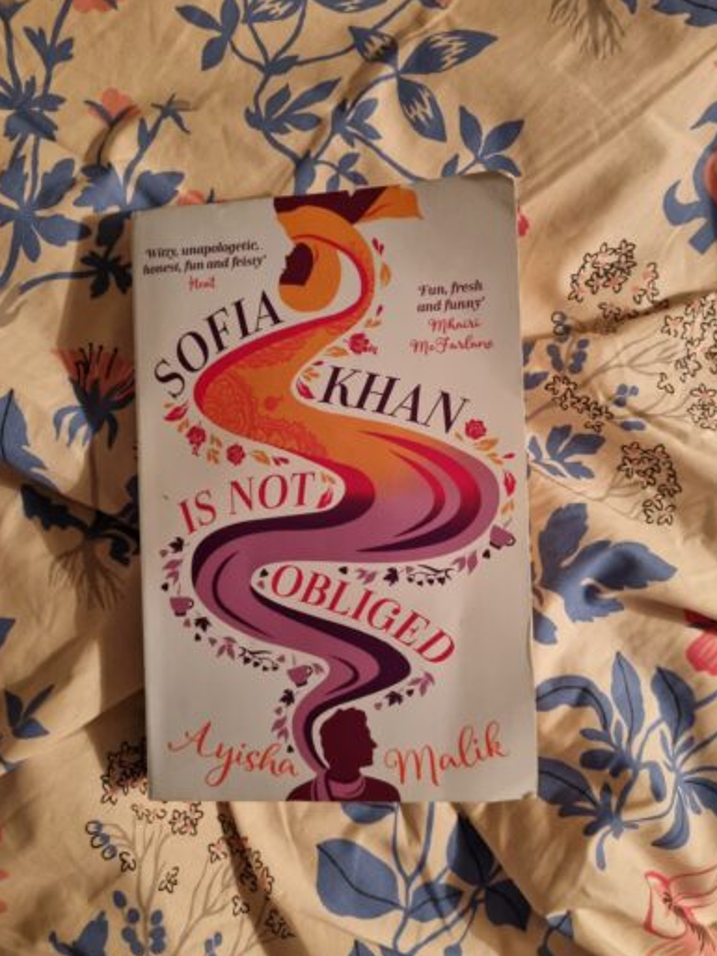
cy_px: 493
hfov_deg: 51.4
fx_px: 745
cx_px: 356
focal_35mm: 27
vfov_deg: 65.3
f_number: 1.8
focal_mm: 5.4
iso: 800
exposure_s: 1/50
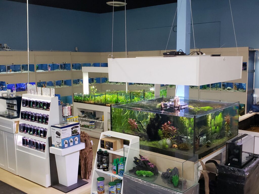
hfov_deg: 67.3
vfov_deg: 53.1
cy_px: 97
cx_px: 130
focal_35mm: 26
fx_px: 195
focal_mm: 4.3
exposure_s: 1/60
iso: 400
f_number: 2.4
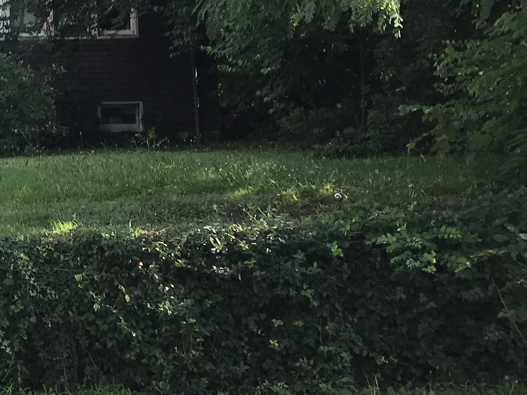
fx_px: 1248
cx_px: -90
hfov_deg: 22.2
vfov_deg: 17.6
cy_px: 2
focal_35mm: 82
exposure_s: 1/665
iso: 20
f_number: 1.8
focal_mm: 3.99
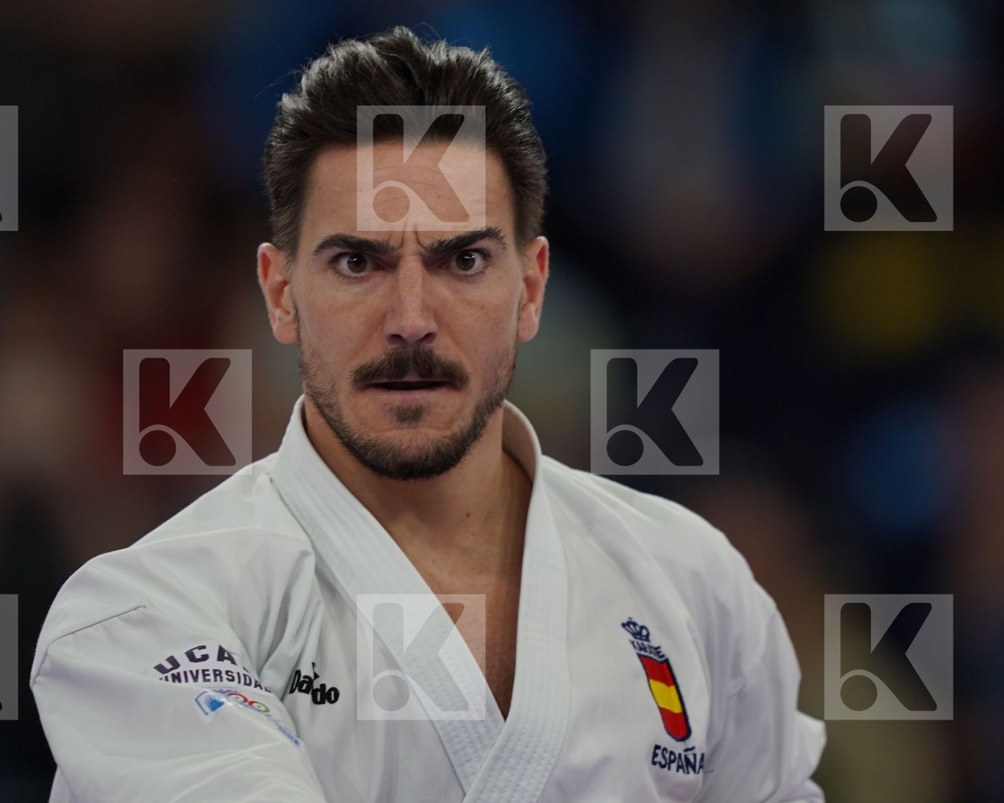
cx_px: 421
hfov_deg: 2.8
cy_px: 412
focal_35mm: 696
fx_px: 20683
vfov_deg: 2.2
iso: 400
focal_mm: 400
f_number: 2.8
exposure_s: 1/320
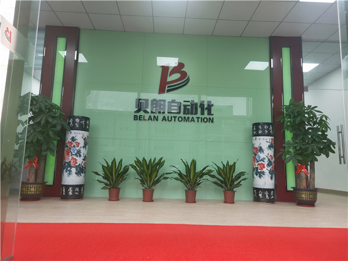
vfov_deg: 58.9
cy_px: 130
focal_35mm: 23
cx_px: 174
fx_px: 231
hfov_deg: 73.9
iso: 180
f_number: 1.7
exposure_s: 1/50
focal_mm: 3.97
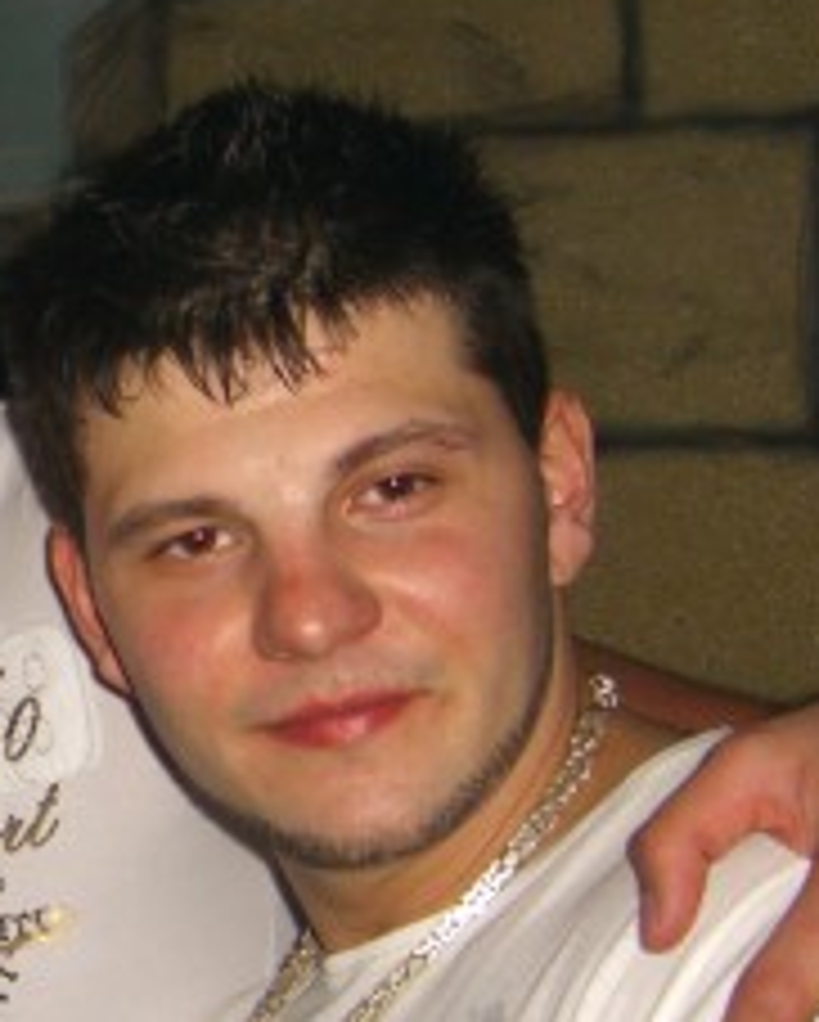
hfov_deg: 14.8
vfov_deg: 19.5
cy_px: 639
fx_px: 2965
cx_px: -328
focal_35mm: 98
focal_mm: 7.9
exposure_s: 1/60
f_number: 2.8
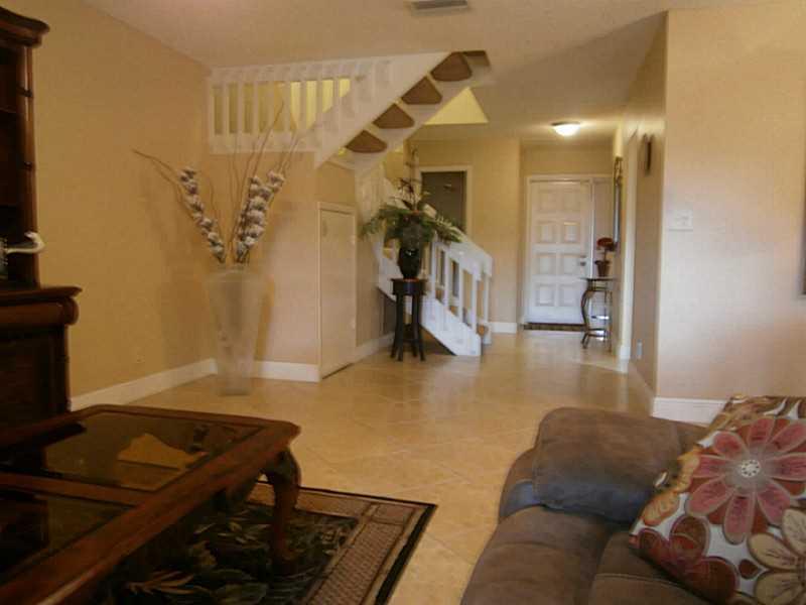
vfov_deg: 53.1
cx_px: 403
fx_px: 605
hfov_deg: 67.3
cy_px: 302
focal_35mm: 26
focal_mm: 4.7
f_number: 2.8
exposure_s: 1/6
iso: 125
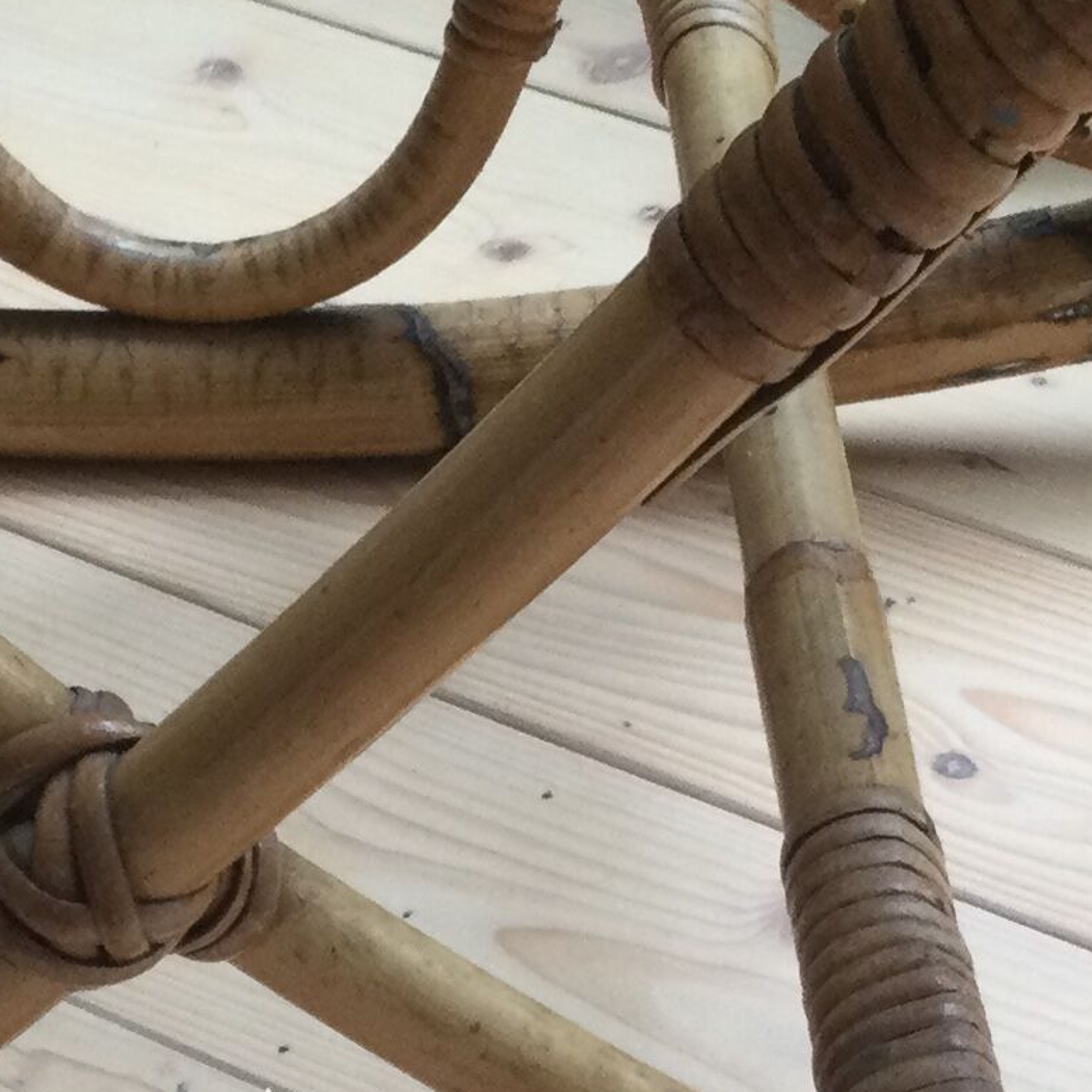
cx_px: 275
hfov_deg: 15.1
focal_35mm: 115
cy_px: 852
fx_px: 4104
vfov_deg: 15.1
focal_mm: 3.3
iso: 80
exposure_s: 1/33
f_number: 2.4
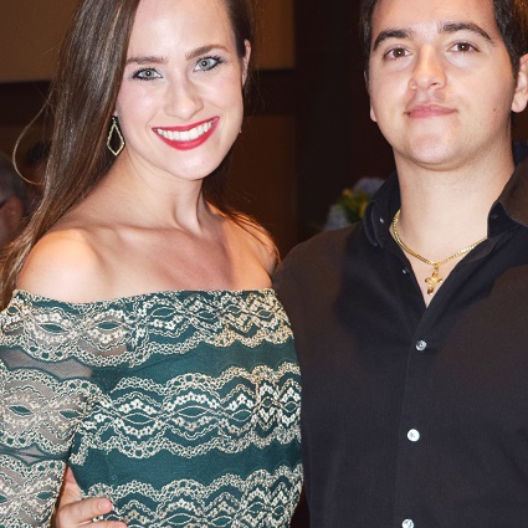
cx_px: 299
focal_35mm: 111
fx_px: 1916
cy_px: 430
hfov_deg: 15.7
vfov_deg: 15.6
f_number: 4.8
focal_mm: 38
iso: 800
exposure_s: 1/60
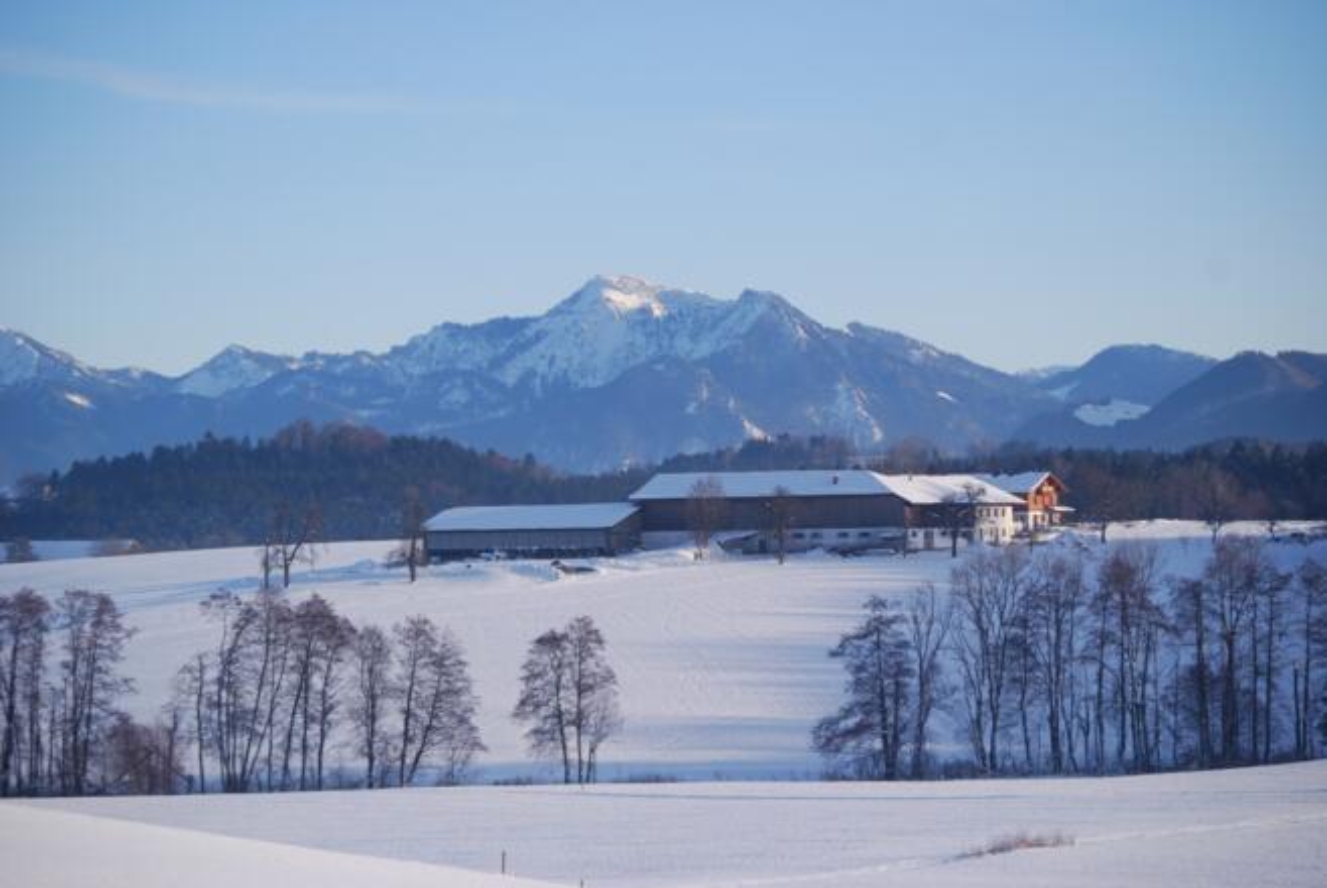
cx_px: 664
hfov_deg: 14.4
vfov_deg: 9.6
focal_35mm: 142
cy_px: 444
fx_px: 5257
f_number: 5.6
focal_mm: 95
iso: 140
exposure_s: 1/500
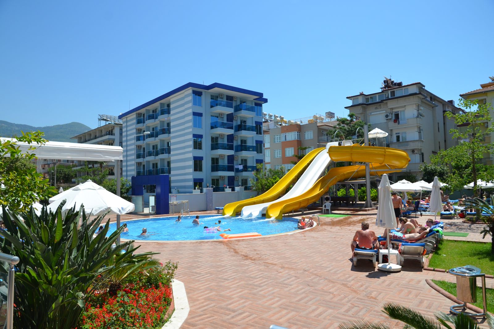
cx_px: 247
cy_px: 164
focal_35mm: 24
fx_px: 329
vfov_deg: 53.1
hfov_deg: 73.8
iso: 400
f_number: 6.3
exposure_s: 1/1600
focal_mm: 16
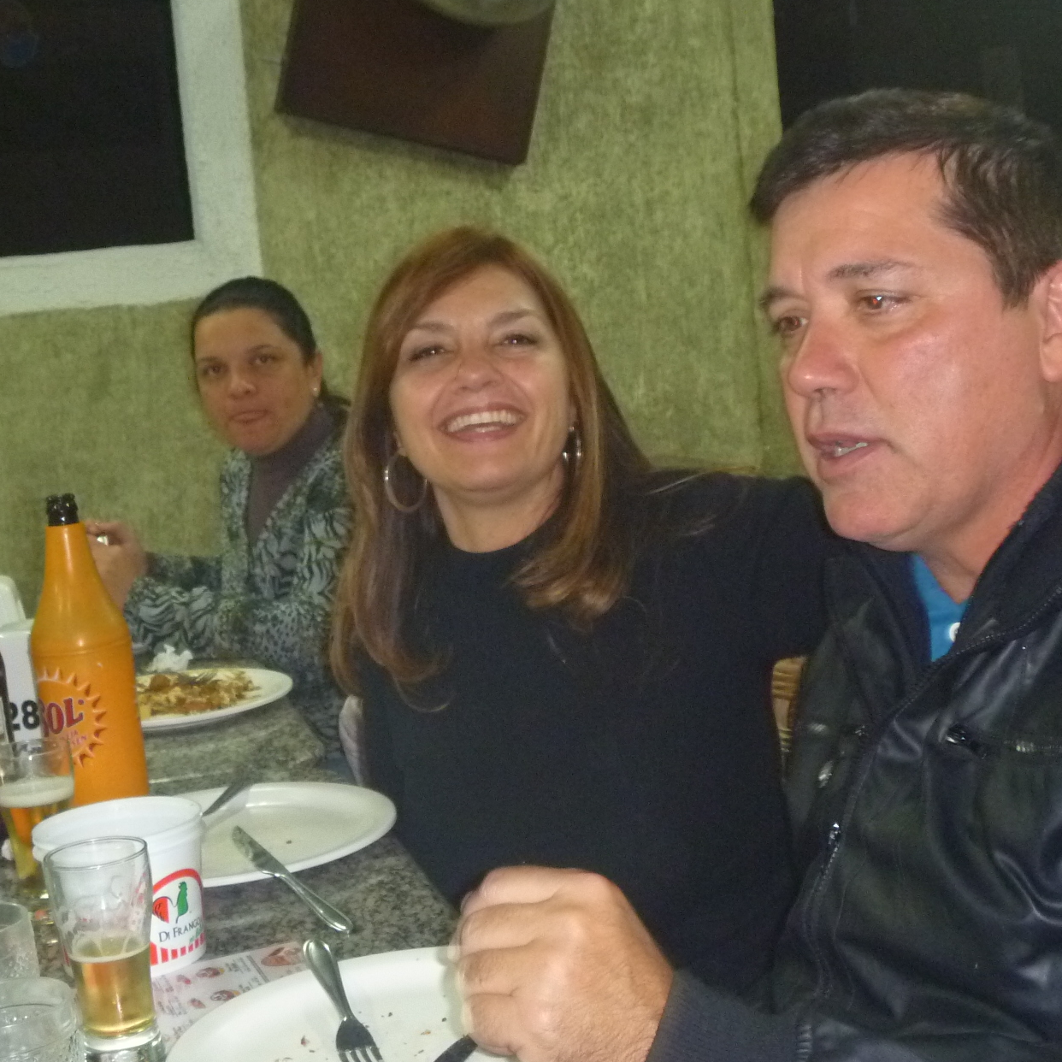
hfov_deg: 33.4
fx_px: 1770
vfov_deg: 33.4
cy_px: 507
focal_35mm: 51
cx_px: 470
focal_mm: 6.3
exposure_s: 1/30
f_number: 3.5
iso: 400
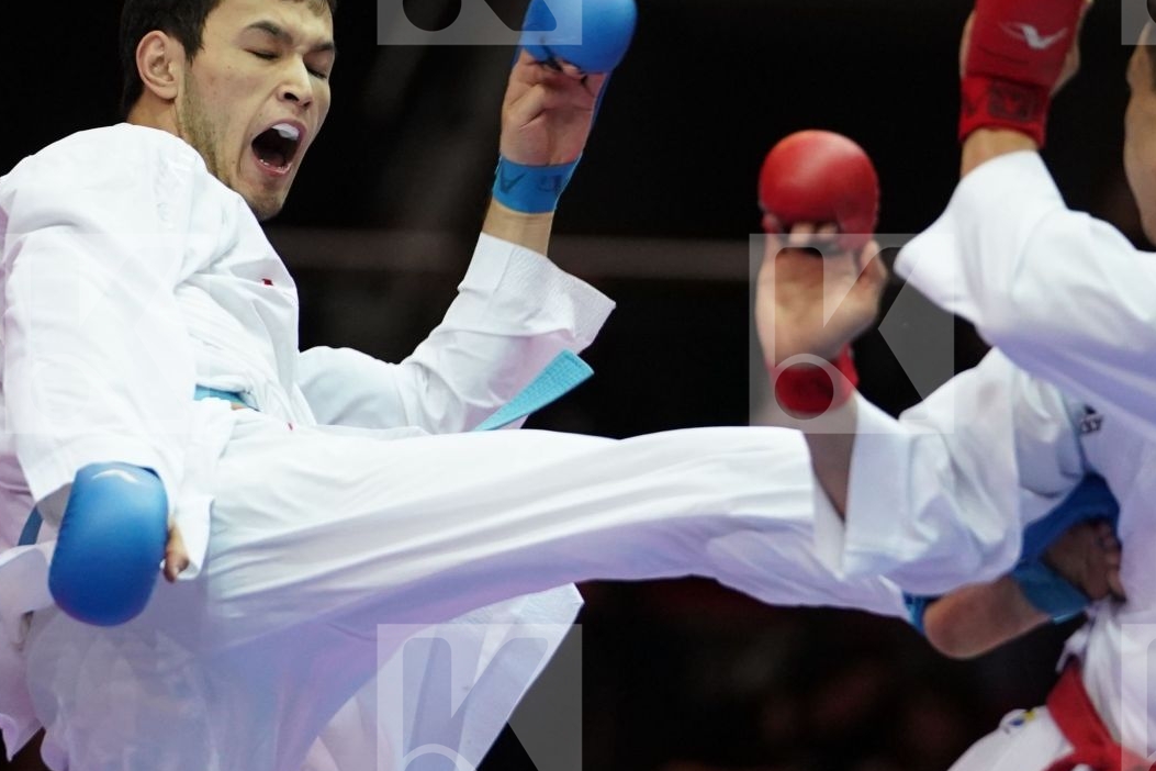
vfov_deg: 2.9
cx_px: 480
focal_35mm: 477
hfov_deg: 4.3
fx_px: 15316
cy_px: 334
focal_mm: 186
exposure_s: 1/1000
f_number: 2.8
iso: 3200
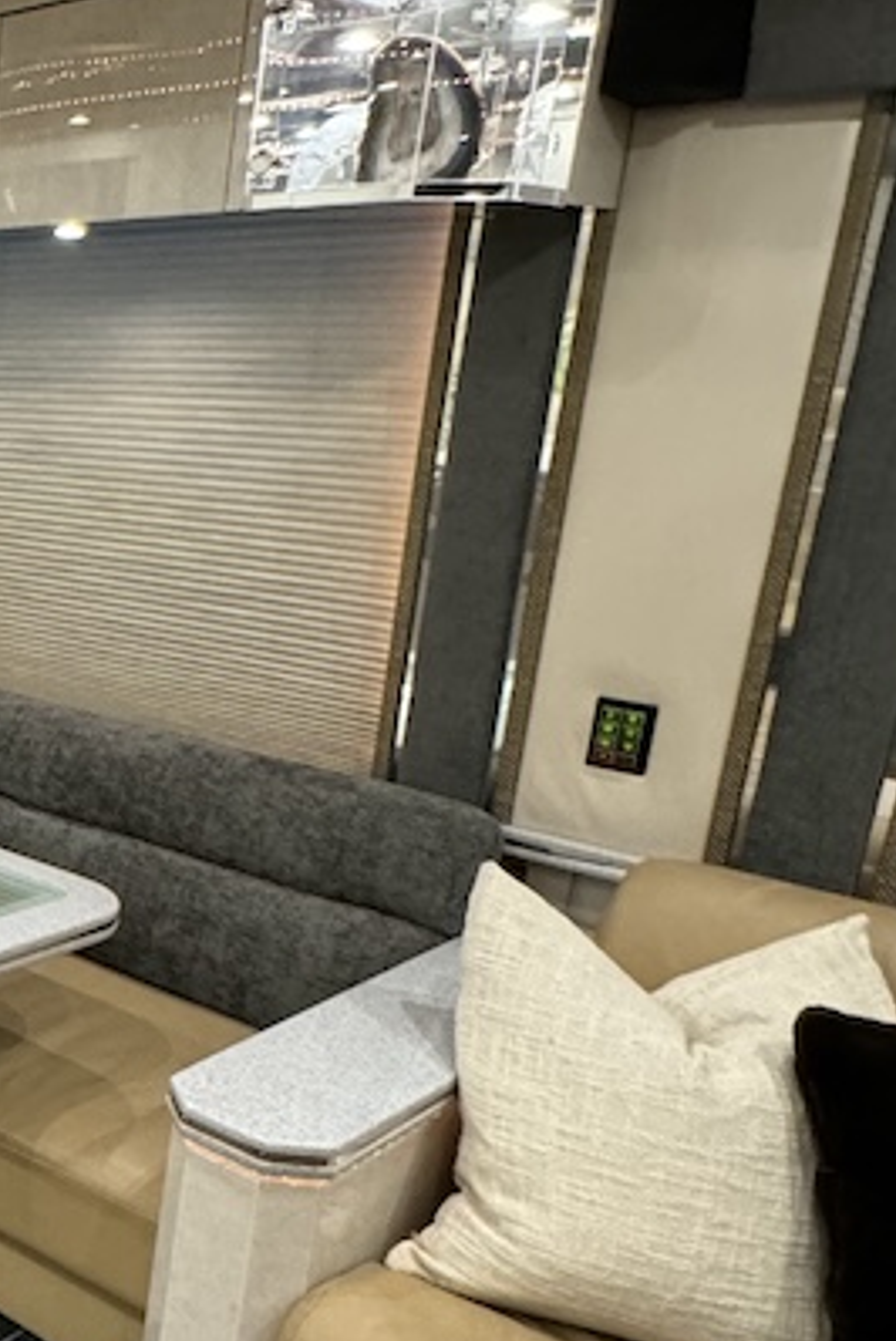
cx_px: -421
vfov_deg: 49.4
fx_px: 1453
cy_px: 750
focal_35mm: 39
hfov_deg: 26.0
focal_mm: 2.22
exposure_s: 1/60
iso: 1000
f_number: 2.2
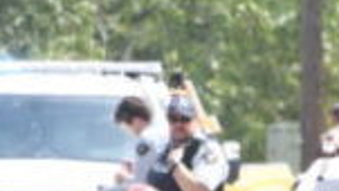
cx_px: 143
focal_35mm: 2811
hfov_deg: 0.8
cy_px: 160
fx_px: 25272
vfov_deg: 0.4
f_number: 8
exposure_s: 1/200
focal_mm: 300
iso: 160
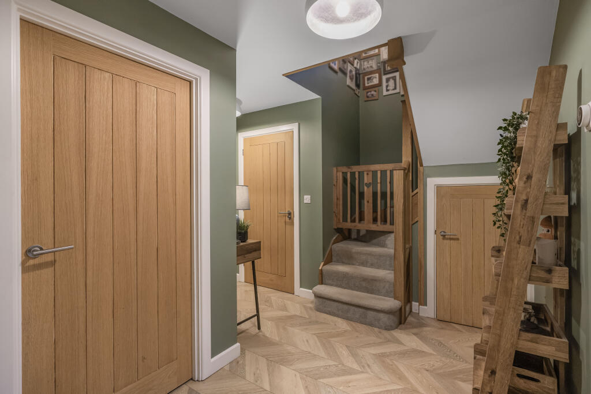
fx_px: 263
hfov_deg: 96.7
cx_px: 296
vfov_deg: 73.8
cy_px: 197
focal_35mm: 16
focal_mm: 16
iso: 1000
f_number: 8
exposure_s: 1/30
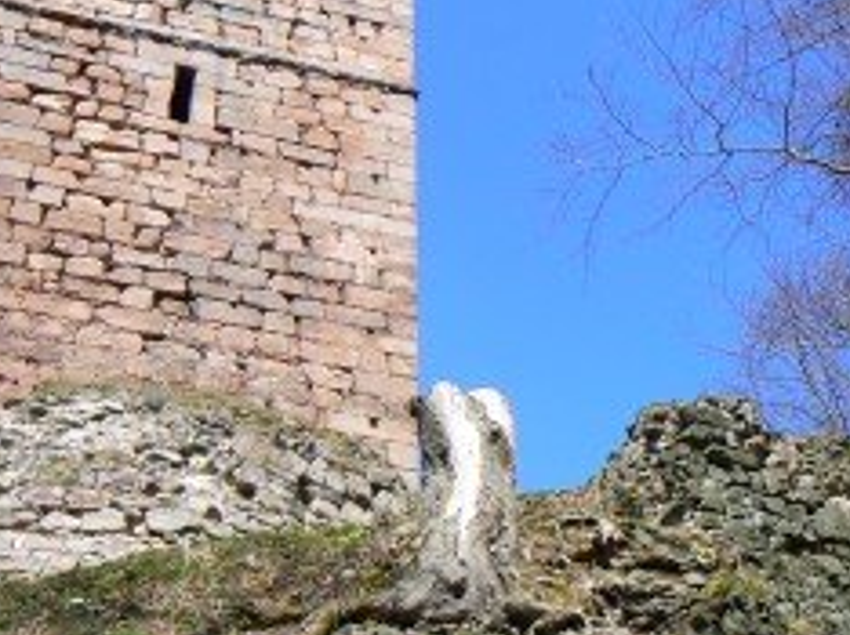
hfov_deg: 25.1
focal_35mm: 77
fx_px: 1889
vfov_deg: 19.0
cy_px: 441
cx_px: 618
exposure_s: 1/400
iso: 80
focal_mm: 6
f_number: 5.6
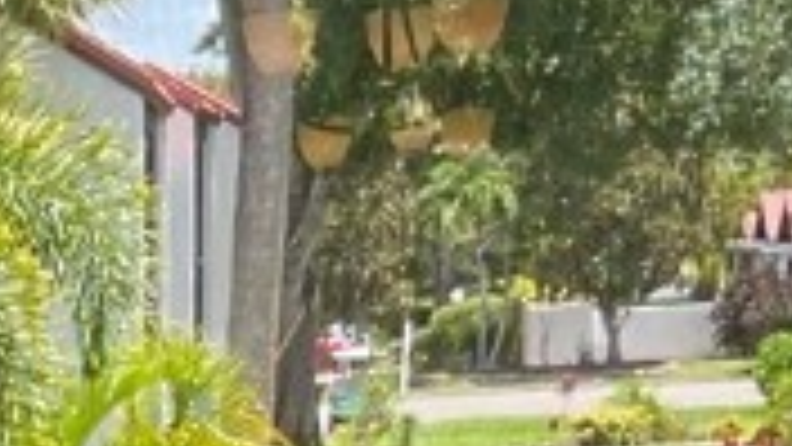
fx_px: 3864
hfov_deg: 10.8
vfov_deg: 6.1
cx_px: -756
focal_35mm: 184
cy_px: 1324
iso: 16
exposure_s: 1/205
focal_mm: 3
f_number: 1.8
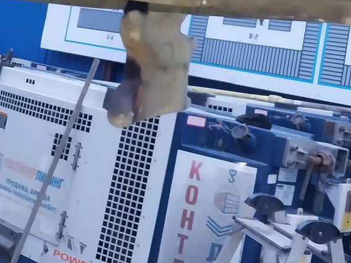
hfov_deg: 29.1
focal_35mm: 66
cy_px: 15
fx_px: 669
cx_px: 99
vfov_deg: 21.6
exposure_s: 1/50
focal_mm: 4
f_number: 1.8
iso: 250
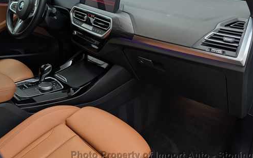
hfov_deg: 58.1
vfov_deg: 37.5
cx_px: 121
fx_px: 228
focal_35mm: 33
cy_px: 43
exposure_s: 1/120
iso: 36
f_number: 1.68
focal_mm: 6.9
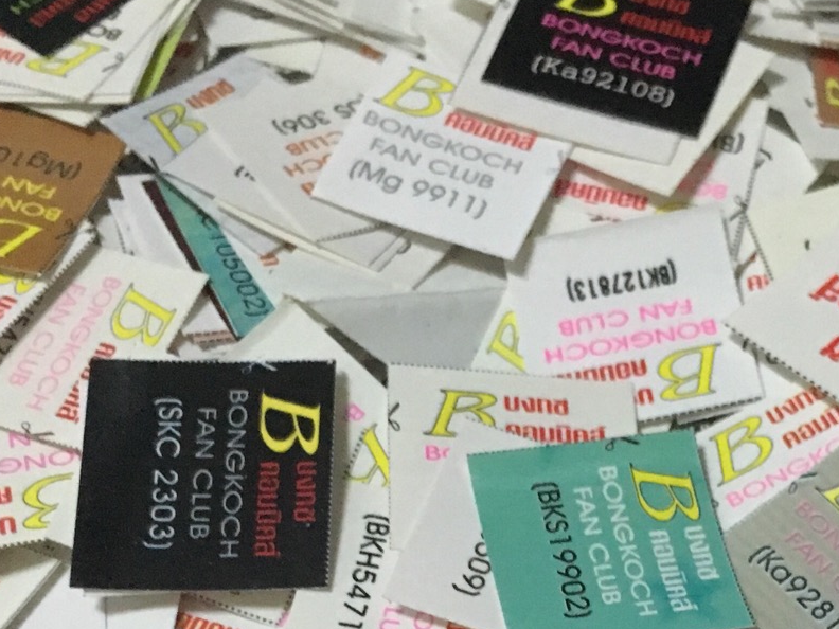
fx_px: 1818
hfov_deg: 25.6
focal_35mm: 75
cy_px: 719
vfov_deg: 18.8
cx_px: 656
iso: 200
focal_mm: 4.15
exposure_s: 1/25
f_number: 2.2
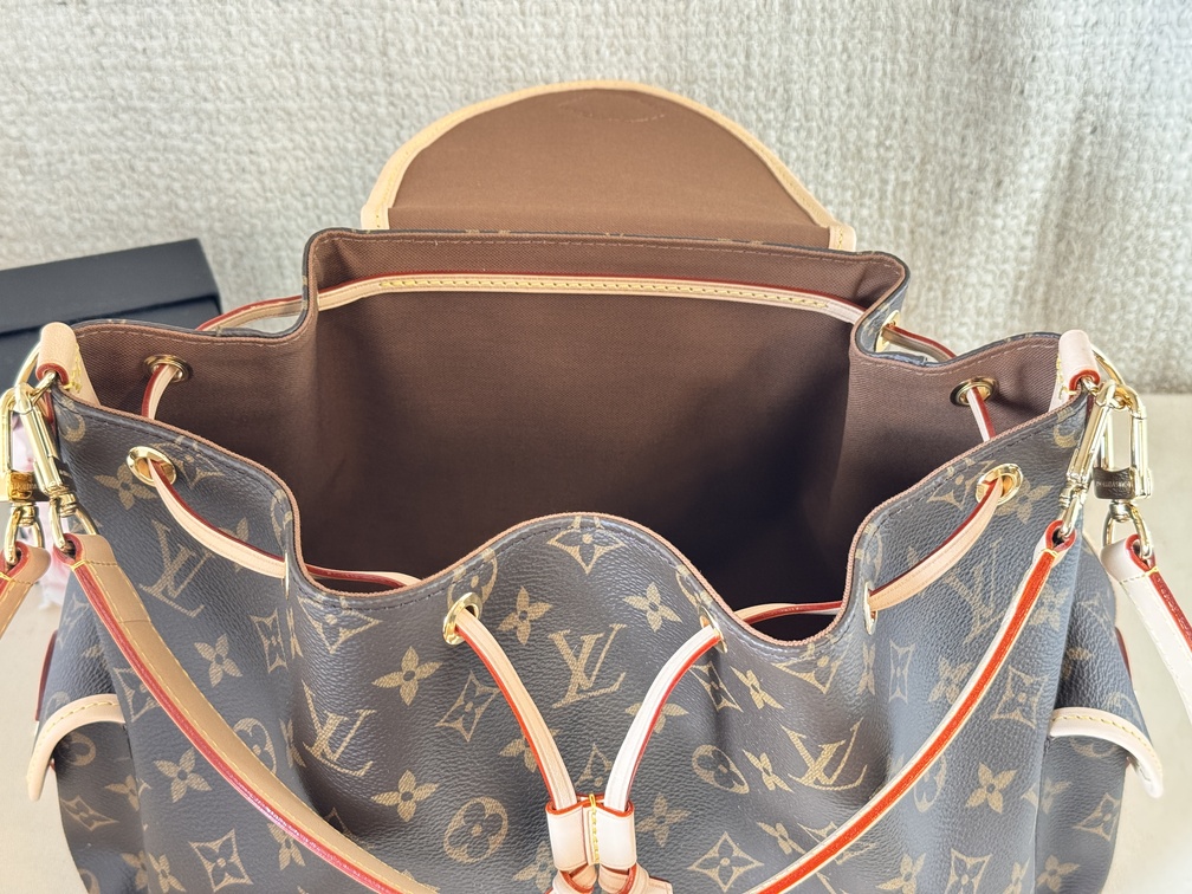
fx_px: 1653
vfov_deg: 30.3
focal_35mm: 48
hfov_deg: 39.7
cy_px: 447
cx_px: 596
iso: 250
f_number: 1.78
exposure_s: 1/53
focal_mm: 6.76
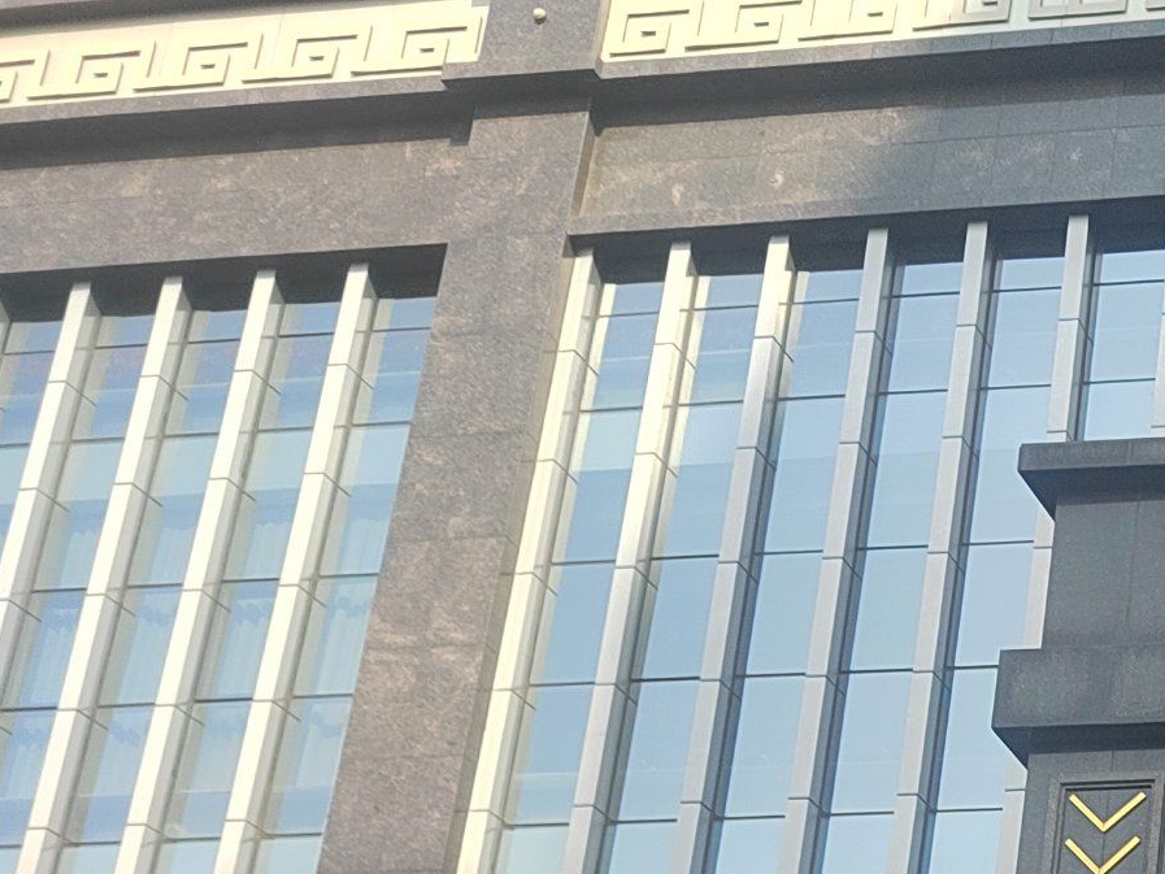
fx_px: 2356
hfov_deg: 22.7
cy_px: 1173
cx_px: 1738
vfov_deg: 19.2
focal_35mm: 70
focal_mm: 5.52
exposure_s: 1/1429
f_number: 1.9
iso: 363
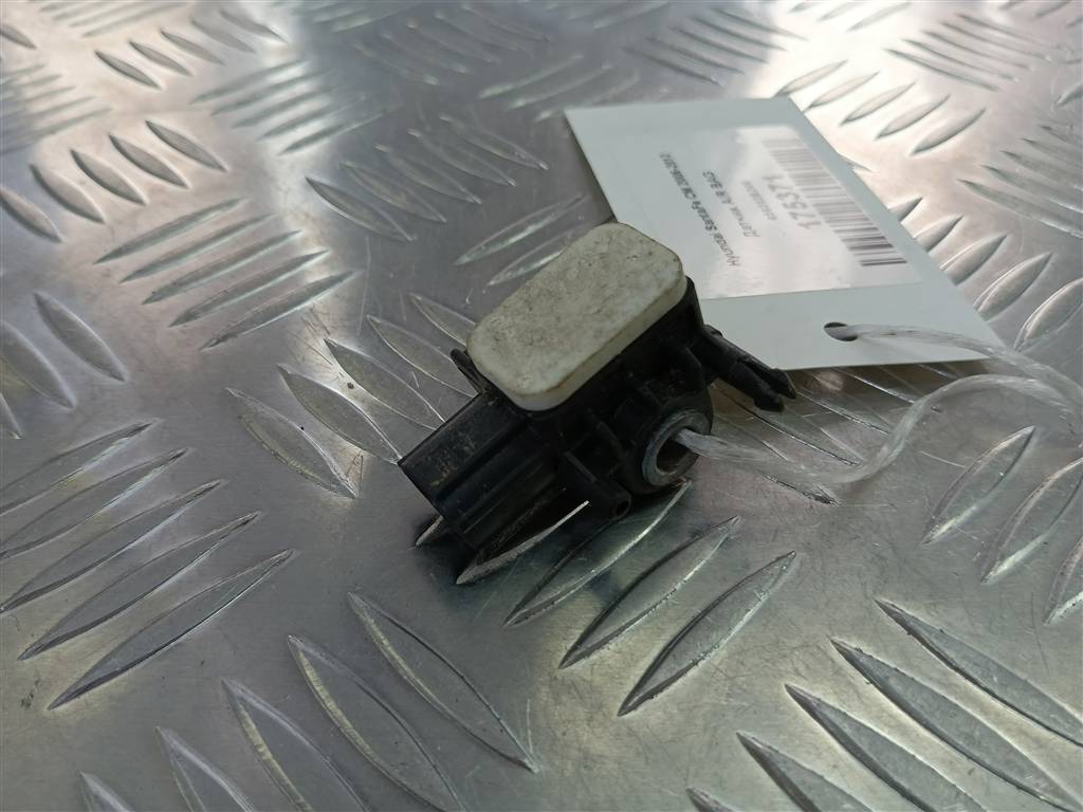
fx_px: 845
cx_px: 542
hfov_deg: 65.3
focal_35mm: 27
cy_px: 406
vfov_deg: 51.4
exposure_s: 1/100
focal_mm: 4.11
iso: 78
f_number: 1.6
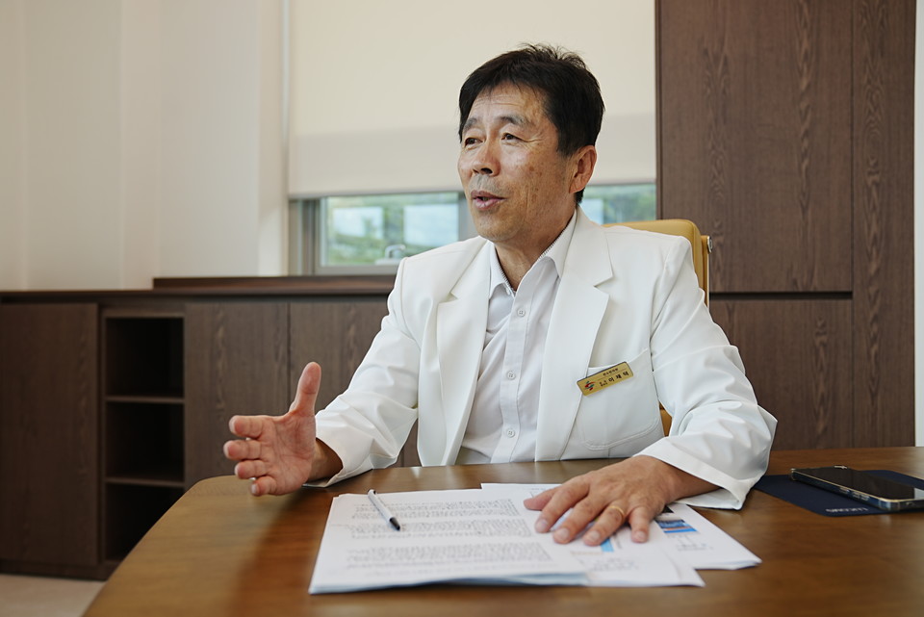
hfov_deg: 60.3
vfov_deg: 42.4
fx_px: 796
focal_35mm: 31
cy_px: 308
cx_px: 462
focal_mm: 31
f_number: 3.2
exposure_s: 1/60
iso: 80
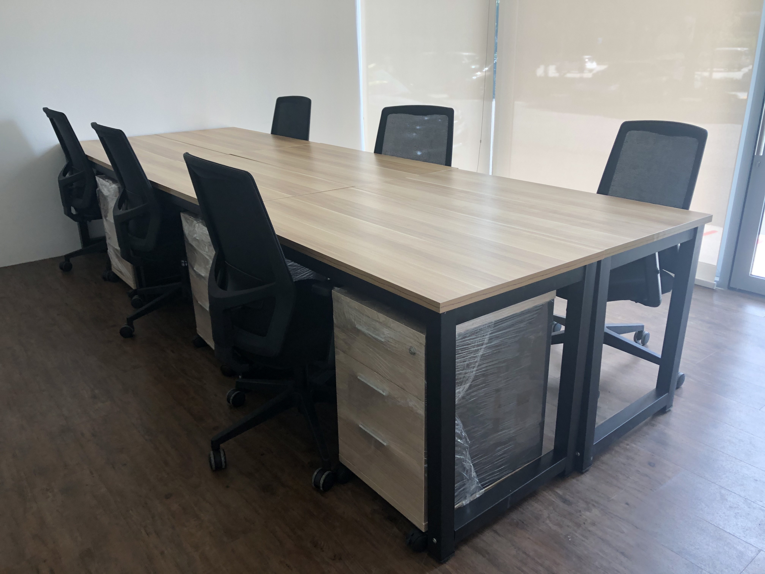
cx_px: 382
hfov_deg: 63.4
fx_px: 619
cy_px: 287
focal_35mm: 28
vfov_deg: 49.7
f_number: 1.8
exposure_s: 1/120
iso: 40
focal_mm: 3.99
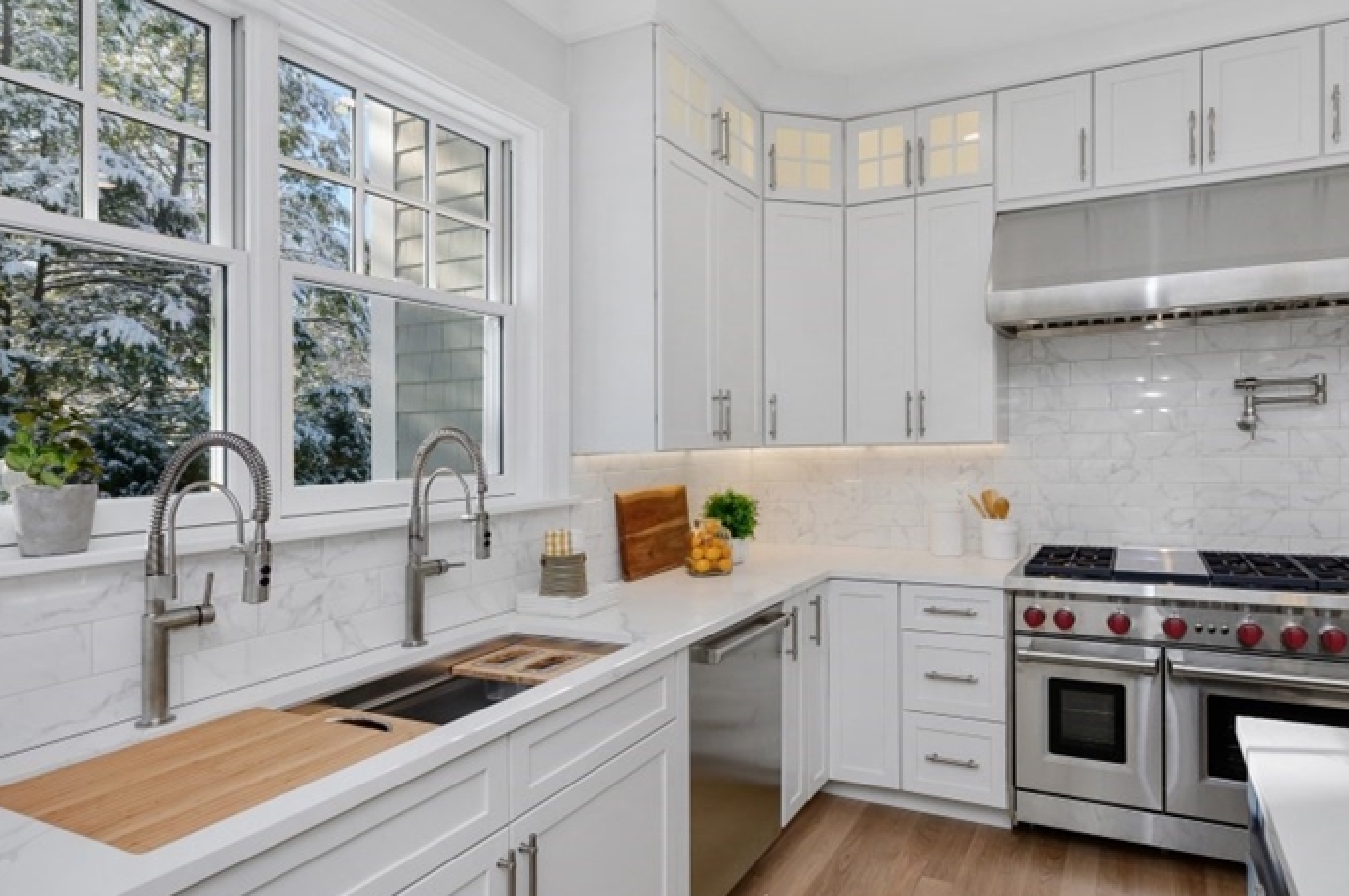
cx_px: 762
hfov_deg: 80.9
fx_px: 786
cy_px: 443
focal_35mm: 21
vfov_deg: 59.4
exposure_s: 1/200
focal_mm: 14
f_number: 5.6
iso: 200
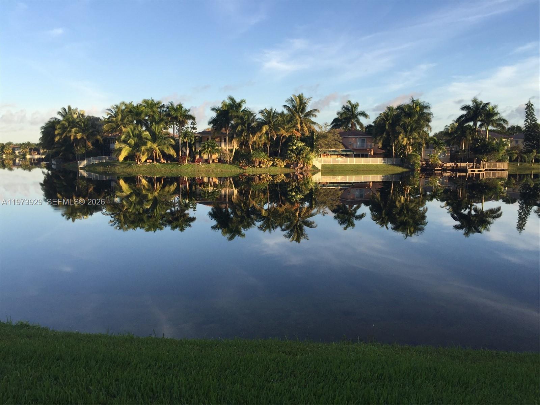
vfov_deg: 48.2
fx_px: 452
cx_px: 270
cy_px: 202
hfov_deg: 61.7
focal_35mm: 29
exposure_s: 1/732
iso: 32
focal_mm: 4.15
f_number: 2.2
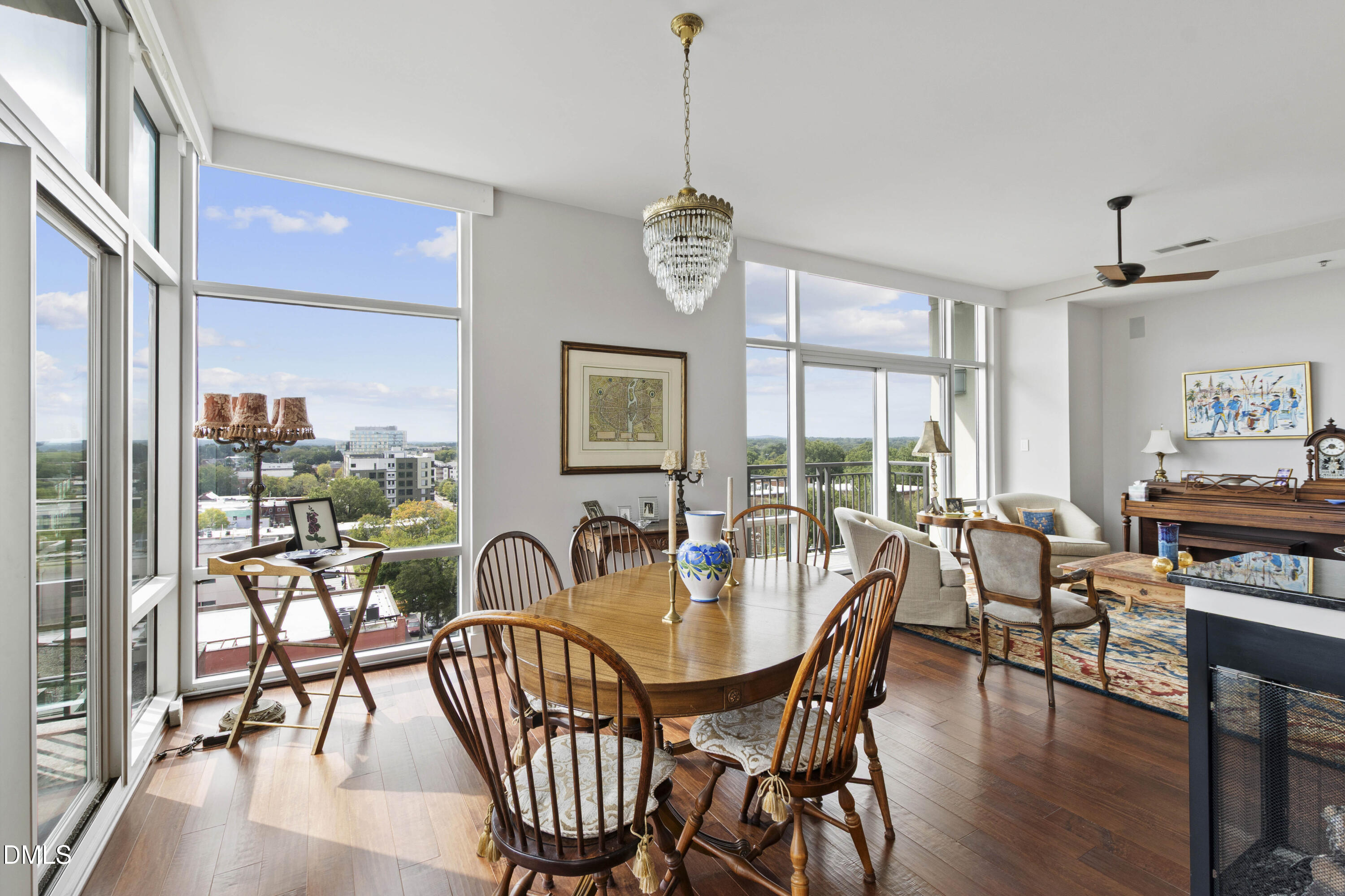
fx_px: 560
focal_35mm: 15
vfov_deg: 77.3
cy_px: 448
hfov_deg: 100.4
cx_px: 672
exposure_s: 1/20
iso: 100
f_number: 8
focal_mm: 10
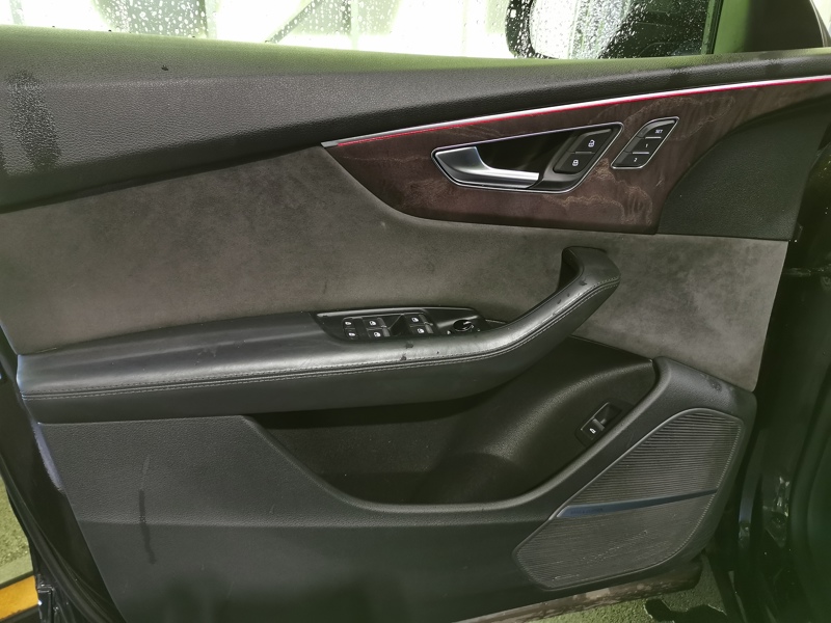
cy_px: 312
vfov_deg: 51.4
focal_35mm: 27
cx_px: 416
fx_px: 648
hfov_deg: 65.3
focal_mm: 5.58
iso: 320
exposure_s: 1/50
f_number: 1.8
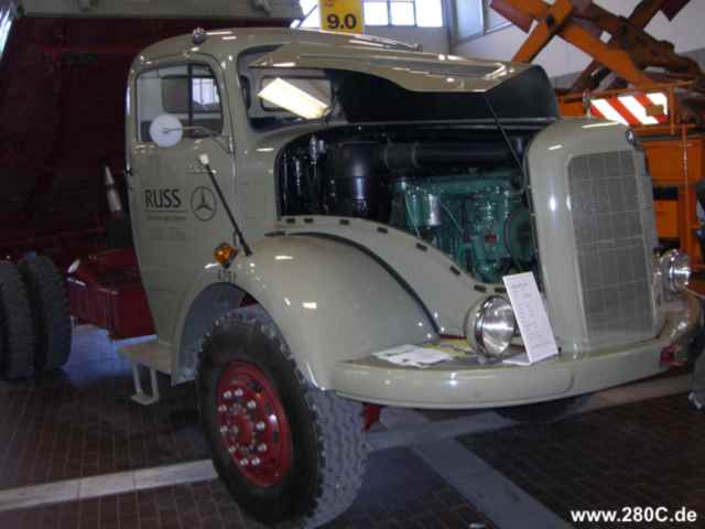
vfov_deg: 37.7
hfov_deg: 49.0
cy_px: 264
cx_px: 352
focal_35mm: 38
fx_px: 774
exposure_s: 1/60
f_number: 2.7
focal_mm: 6.2
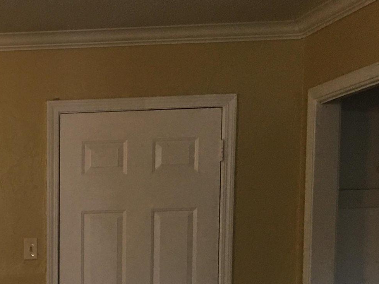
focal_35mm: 91
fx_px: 996
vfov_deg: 15.5
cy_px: 365
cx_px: -134
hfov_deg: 19.6
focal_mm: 4.15
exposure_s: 1/15
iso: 50
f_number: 2.2
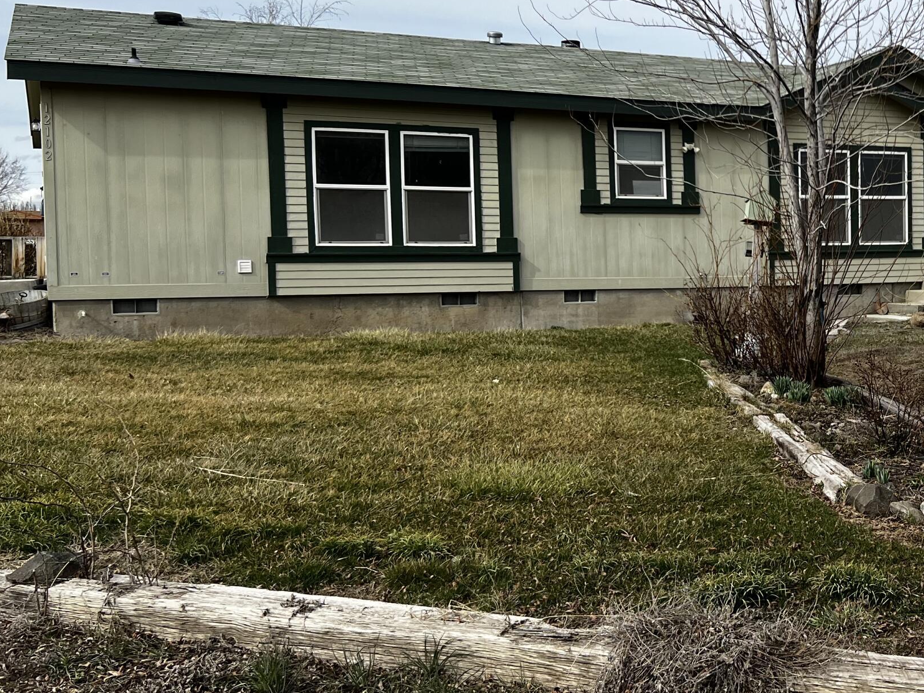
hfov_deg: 37.2
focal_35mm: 48
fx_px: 1281
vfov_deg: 30.3
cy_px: 314
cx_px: 822
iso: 50
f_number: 1.5
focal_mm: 5.7
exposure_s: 1/4115
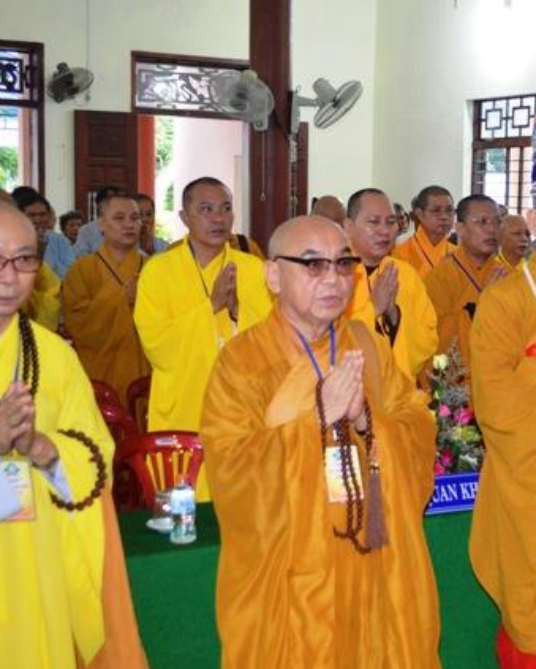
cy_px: 335
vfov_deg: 30.6
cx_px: 460
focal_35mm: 62
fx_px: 1222
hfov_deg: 24.2
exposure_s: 1/60
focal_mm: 29
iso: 1600
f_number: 4.5
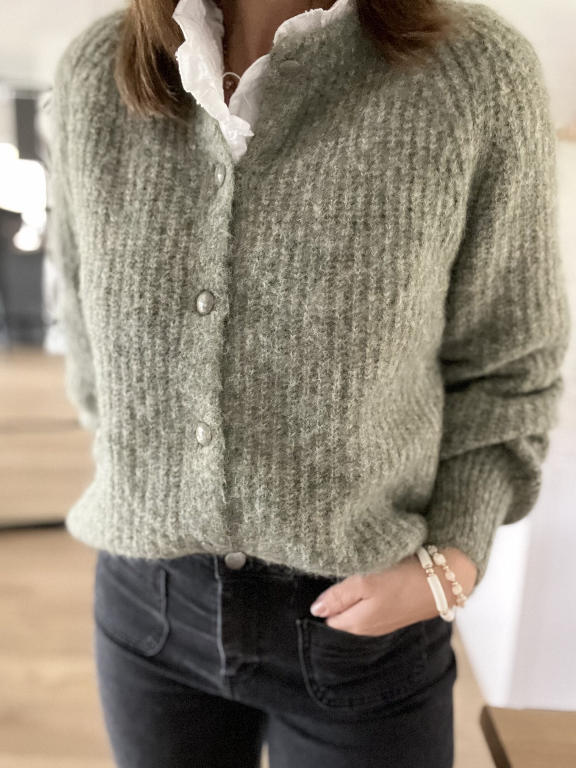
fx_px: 688
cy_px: 386
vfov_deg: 58.4
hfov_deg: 45.4
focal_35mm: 31
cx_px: 290
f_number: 2.2
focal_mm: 2.71
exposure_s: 1/30
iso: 640
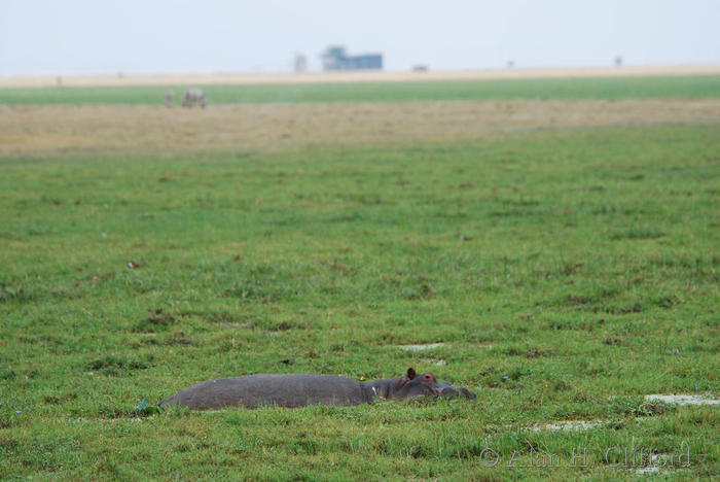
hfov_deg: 4.9
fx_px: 8407
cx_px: 360
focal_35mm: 420
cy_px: 241
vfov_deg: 3.3
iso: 180
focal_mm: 280
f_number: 5.3
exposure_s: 1/500
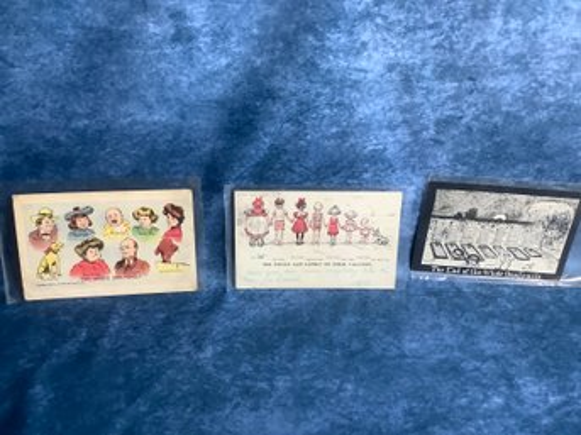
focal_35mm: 31
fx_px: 520
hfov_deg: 58.4
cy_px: 218
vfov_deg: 45.4
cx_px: 290
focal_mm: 3.3
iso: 160
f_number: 2.4
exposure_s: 1/50
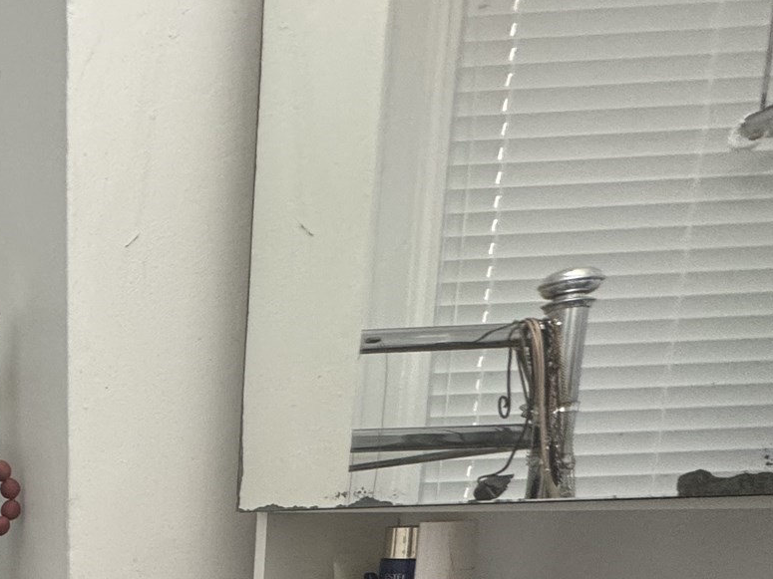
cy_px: 667
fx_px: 826
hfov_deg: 34.7
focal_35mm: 37
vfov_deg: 32.9
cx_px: -238
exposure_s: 1/60
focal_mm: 2.22
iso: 200
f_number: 2.2
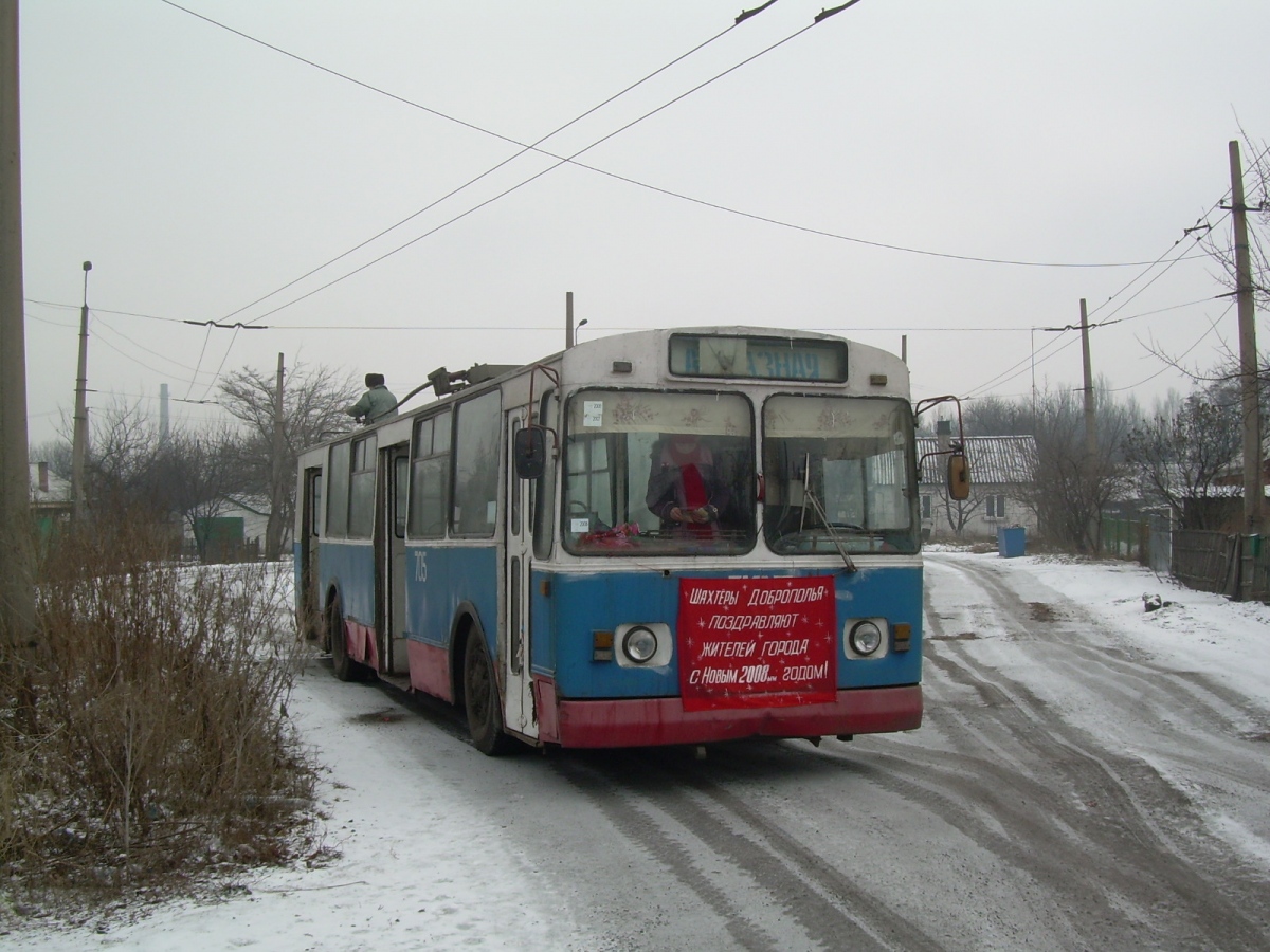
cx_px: 635
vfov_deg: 32.9
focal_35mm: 44
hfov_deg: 42.9
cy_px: 476
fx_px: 1614
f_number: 4.8
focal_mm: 7.2
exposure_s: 1/149
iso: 50
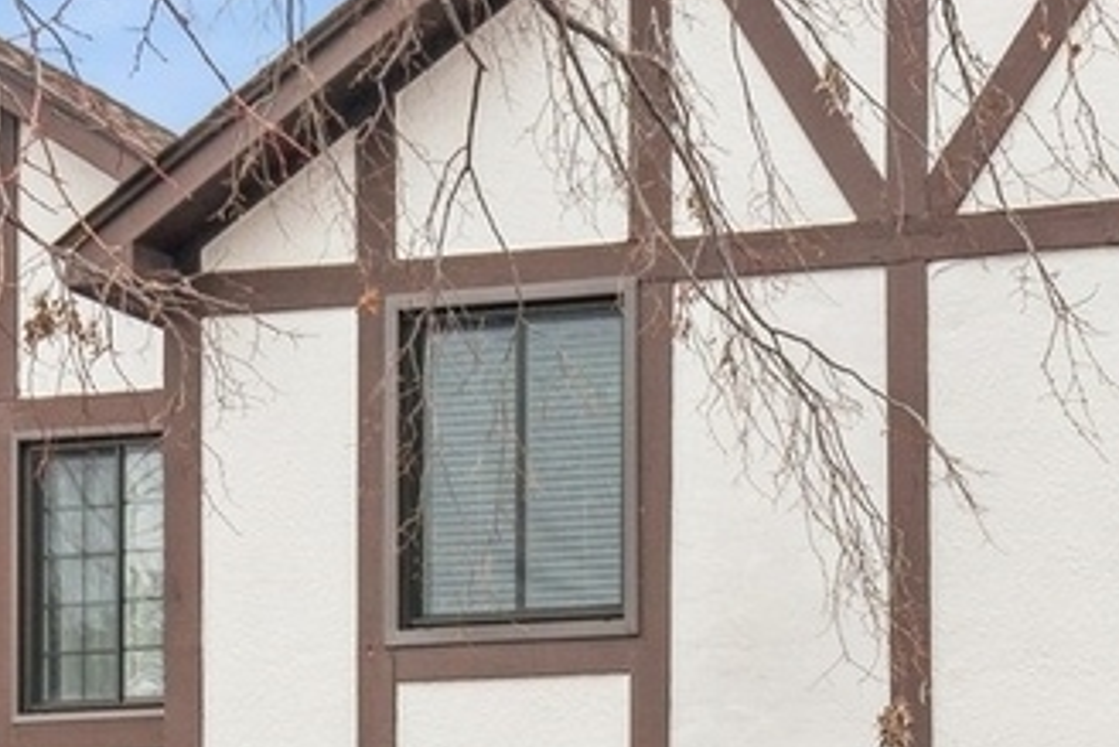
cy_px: 532
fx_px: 2612
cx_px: 1476
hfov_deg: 21.7
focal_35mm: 84
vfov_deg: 16.2
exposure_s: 1/400
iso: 400
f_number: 8
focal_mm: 17
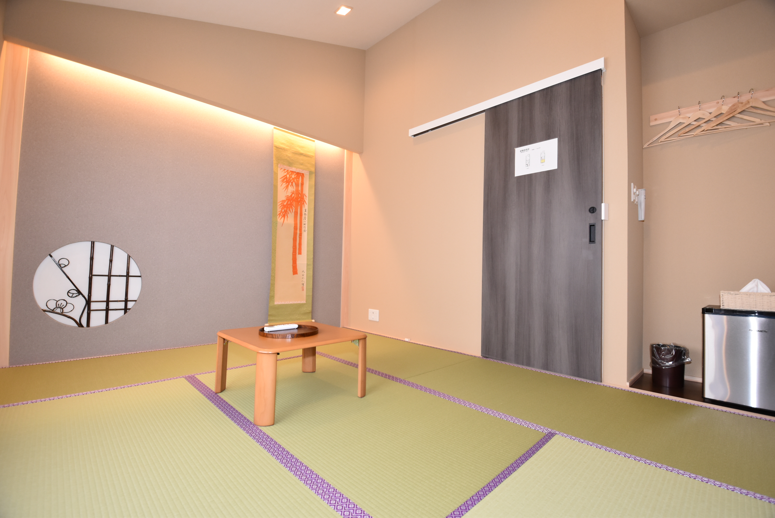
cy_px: 259
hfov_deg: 100.3
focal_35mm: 15
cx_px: 388
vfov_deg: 77.4
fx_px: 323
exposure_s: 1/100
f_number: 5
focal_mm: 10
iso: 800
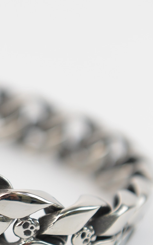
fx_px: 1442
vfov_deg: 9.7
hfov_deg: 6.0
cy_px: 177
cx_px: -40
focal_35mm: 216
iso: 320
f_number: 5
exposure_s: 1/125
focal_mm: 70
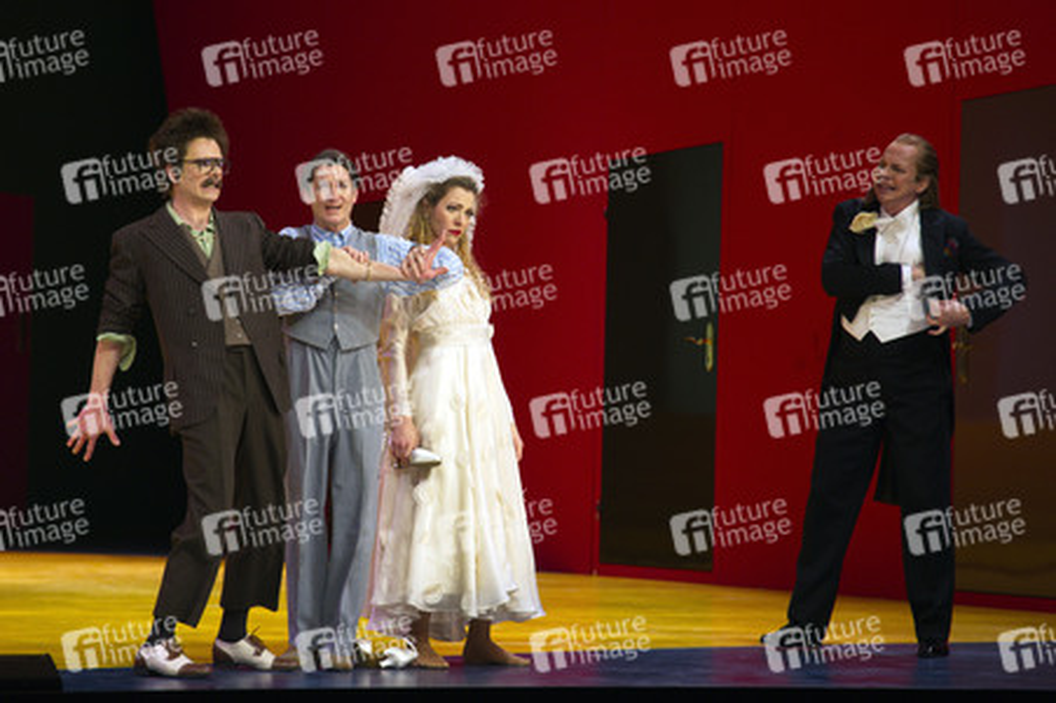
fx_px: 4983
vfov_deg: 8.1
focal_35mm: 170
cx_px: 528
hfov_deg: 12.1
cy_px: 352
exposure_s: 1/400
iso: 1600
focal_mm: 170
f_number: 5
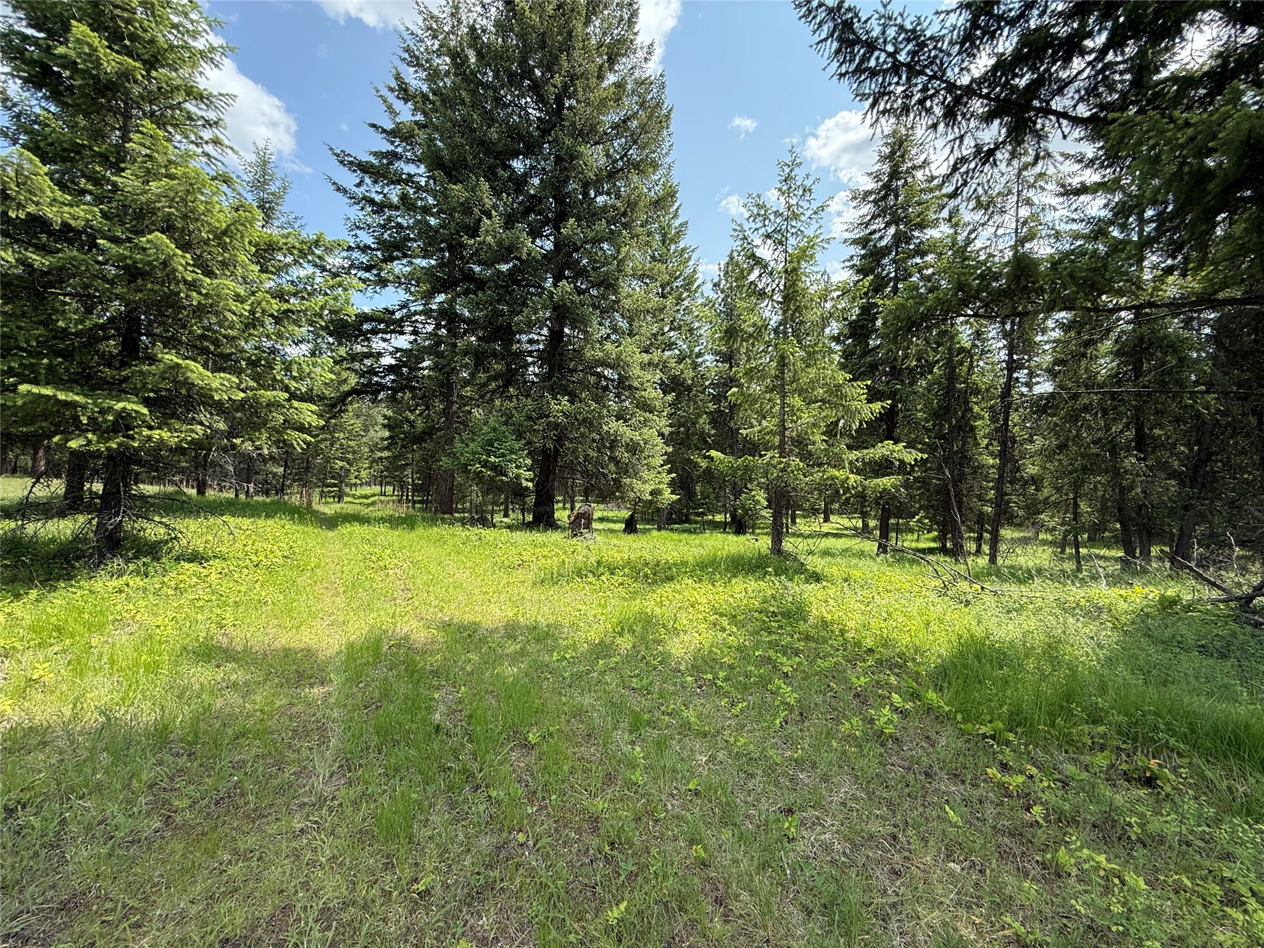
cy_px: 474
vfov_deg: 85.7
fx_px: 511
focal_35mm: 14
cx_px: 632
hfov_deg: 102.1
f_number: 2.2
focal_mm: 2.22
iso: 50
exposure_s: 1/672
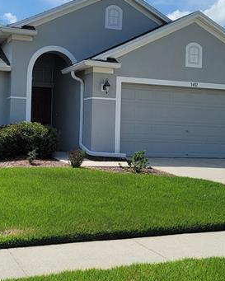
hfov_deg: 27.4
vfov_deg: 34.1
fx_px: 458
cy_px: 124
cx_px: 69
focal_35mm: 55
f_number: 1.8
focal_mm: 7
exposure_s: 1/1457
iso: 20
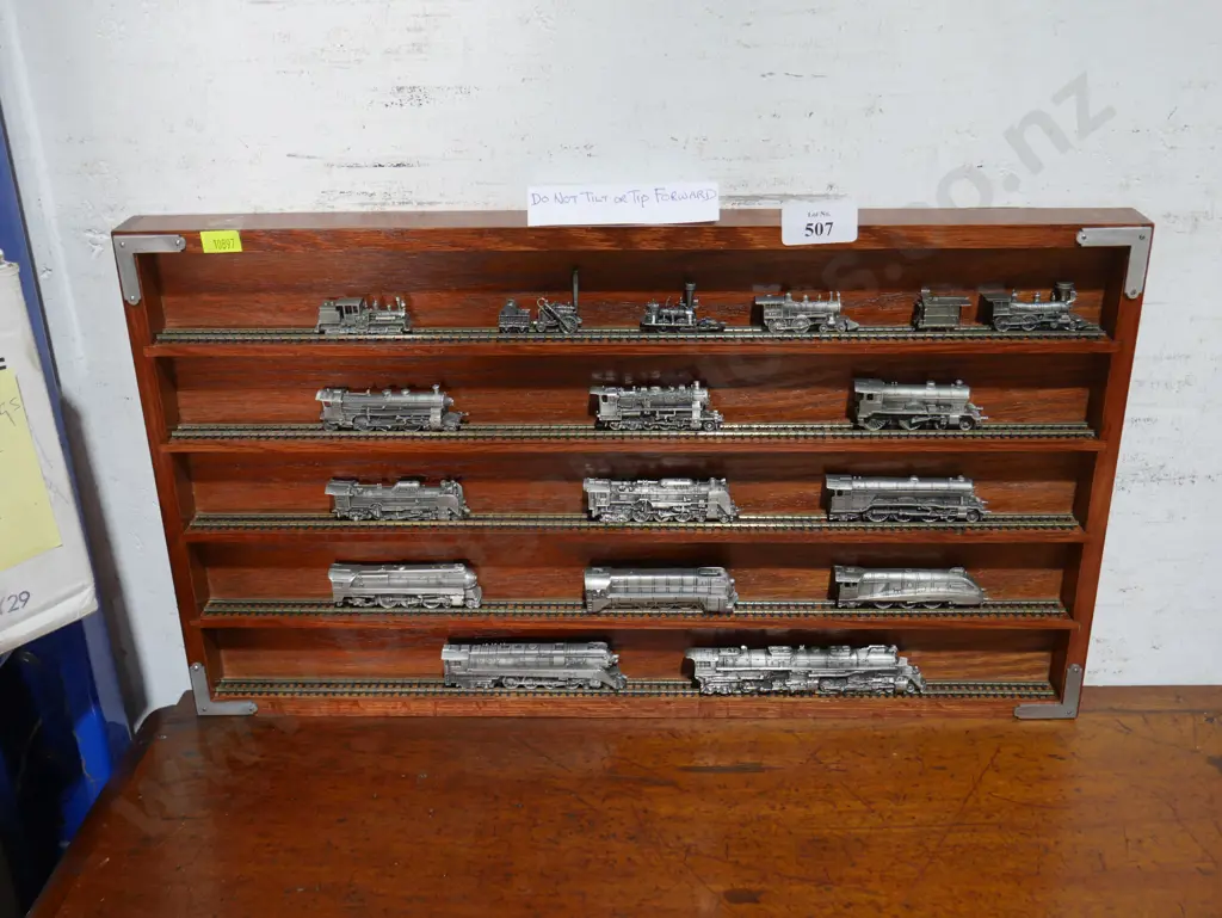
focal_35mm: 38
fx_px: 1342
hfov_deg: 49.0
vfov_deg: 37.8
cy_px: 459
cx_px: 611
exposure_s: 1/60
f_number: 4.1
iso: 500
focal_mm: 19
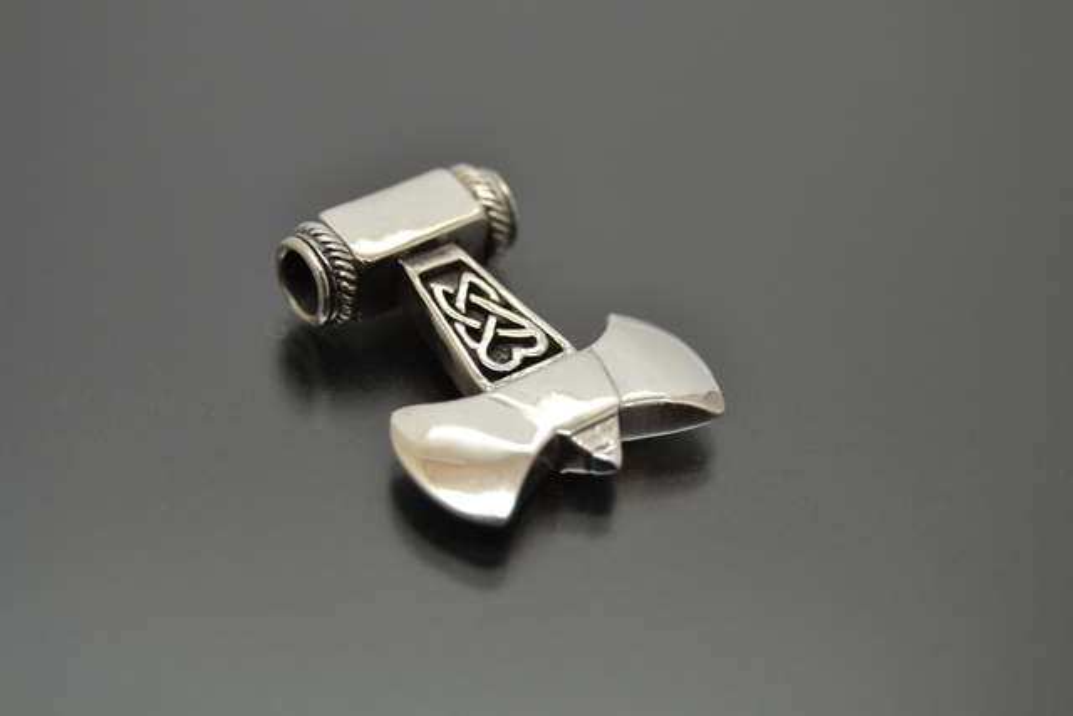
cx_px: 536
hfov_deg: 24.6
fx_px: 2459
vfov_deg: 16.6
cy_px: 358
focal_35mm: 82
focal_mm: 55
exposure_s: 1/60
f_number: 5.6
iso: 500
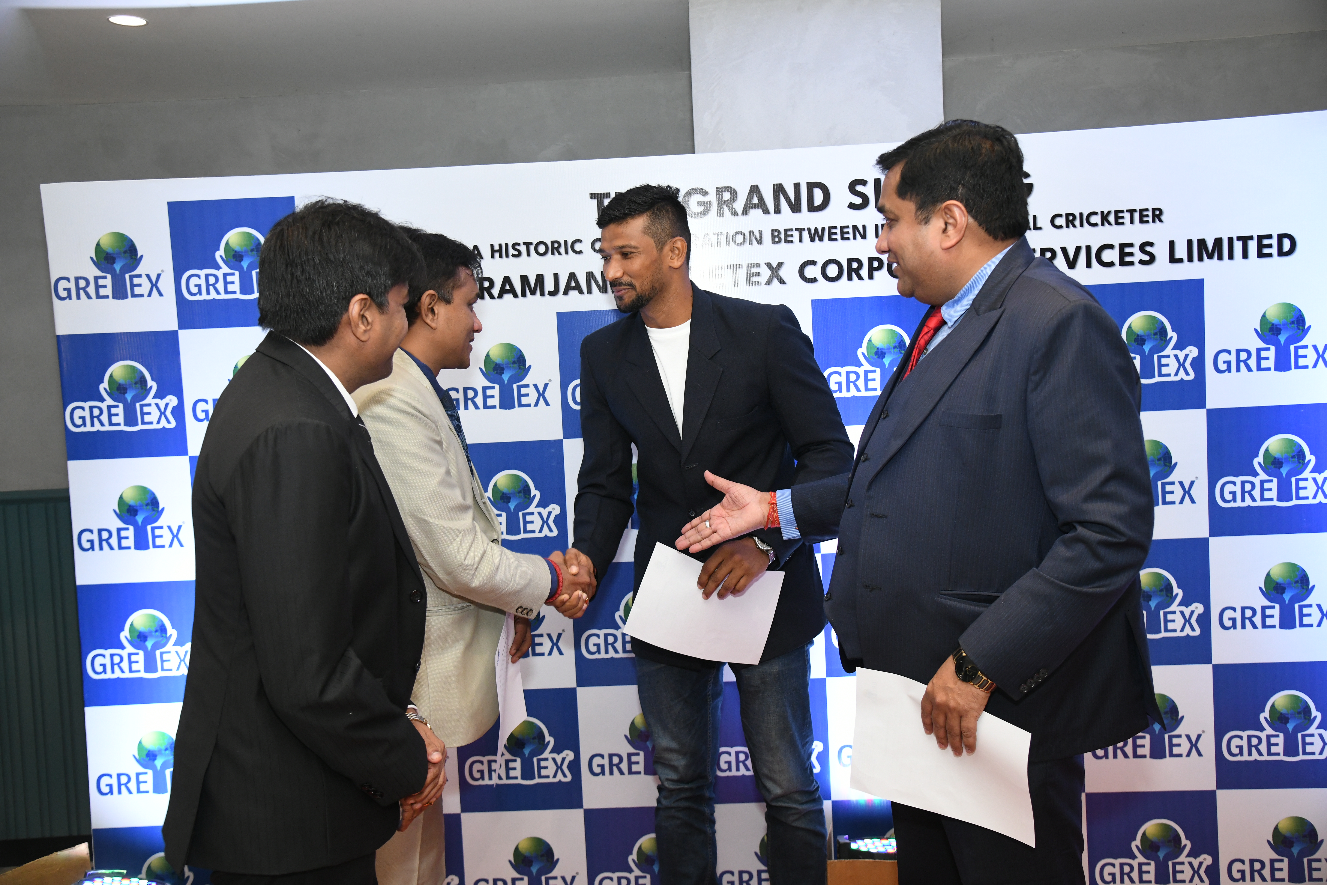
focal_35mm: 35
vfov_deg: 37.9
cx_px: 664
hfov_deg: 54.4
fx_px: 1290
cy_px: 442
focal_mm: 35
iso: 2000
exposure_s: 1/160
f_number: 5
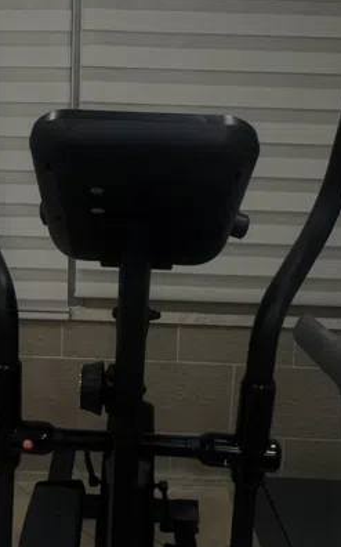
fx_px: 357
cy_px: 274
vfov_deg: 74.8
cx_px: 105
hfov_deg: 49.8
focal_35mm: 24
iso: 320
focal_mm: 2.22
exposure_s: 1/100
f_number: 2.2
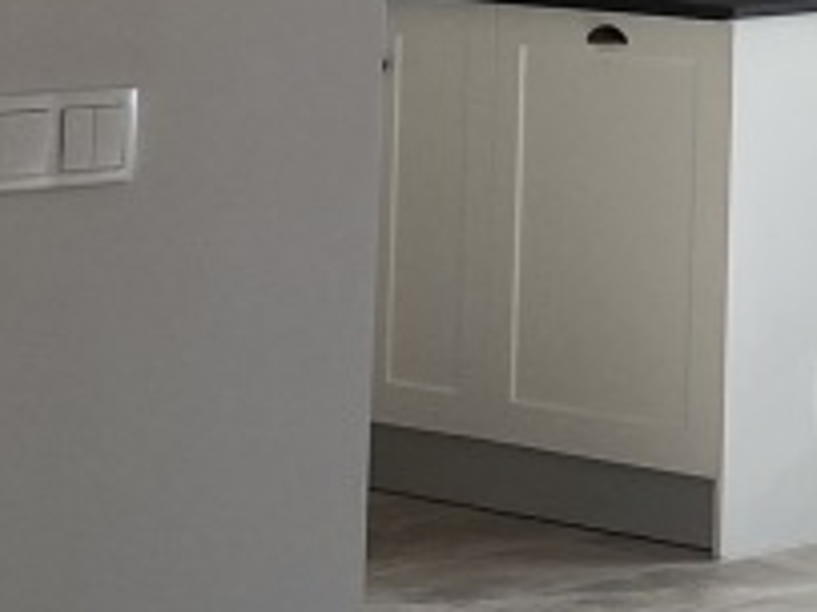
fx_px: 4128
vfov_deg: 8.2
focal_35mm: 175
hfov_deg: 9.4
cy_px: -503
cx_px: 2284
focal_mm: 4.25
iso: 40
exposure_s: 1/121
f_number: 1.8
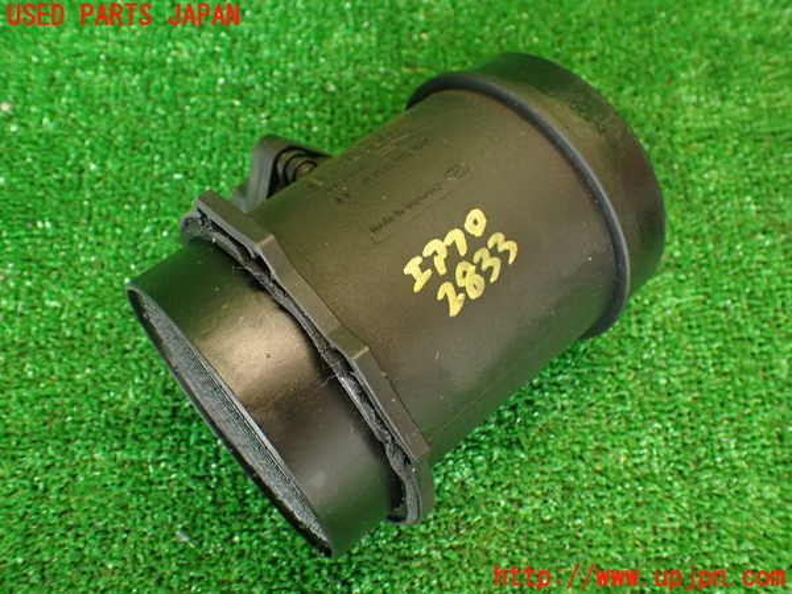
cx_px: 396
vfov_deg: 44.2
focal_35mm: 32
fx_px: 732
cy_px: 297
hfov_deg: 56.8
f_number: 2.4
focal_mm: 5.79
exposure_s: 1/30
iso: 320
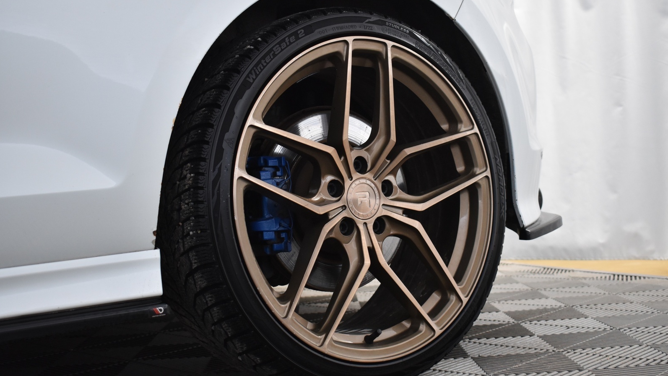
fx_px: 877
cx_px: 330
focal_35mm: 50
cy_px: 187
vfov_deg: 24.2
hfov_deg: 41.7
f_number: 4.2
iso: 1000
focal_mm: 31
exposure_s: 1/50
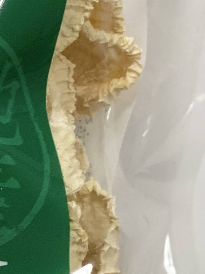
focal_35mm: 253
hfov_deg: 5.8
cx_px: -92
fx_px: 1997
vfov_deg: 7.8
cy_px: 151
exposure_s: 1/100
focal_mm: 6
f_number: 2
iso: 100
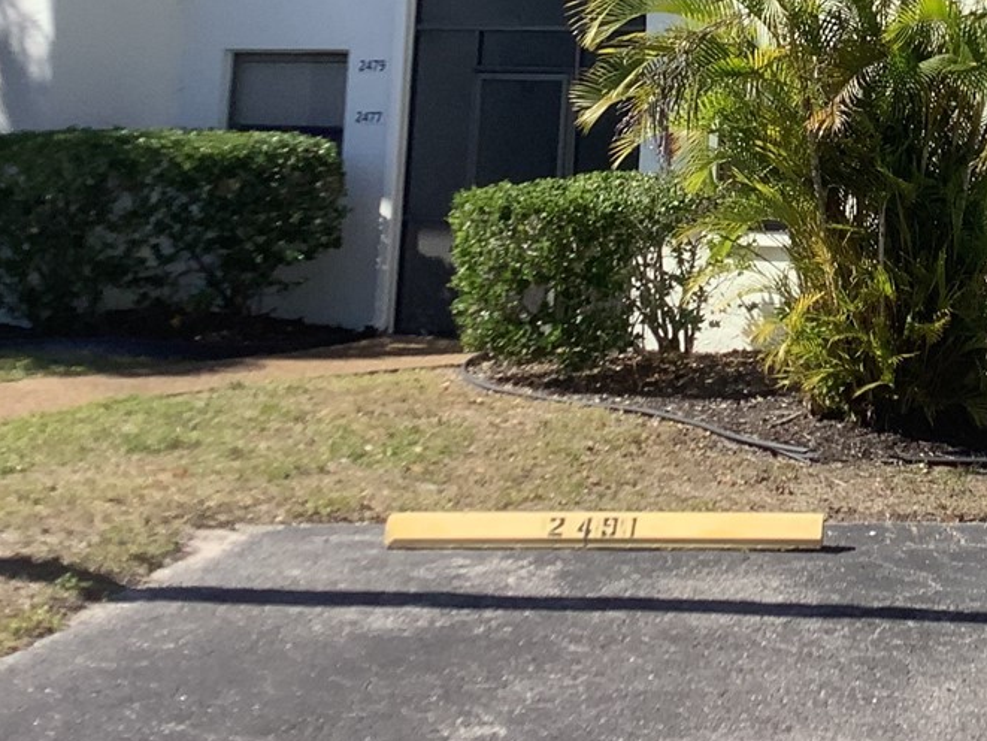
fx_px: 2139
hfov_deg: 24.5
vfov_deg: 19.2
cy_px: 31
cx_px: 1048
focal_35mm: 75
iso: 25
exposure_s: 1/1031
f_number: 2.4
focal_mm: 3.3
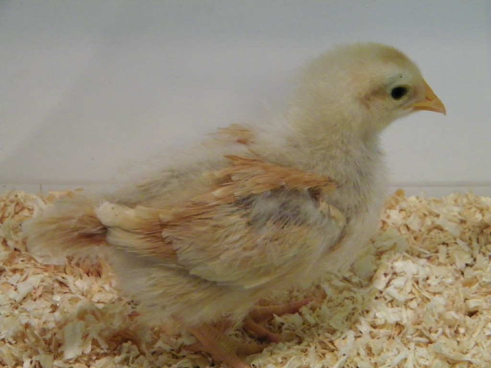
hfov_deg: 18.5
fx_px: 1504
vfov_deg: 14.0
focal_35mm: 106
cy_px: 184
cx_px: 246
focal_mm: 19
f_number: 4.7
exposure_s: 1/40
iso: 500
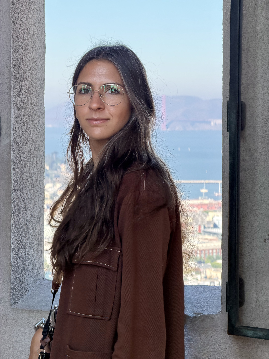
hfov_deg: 14.8
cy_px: 180
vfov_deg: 19.6
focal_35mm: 100
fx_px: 1036
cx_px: 134
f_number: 2.8
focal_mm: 16.89
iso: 50
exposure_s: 1/206
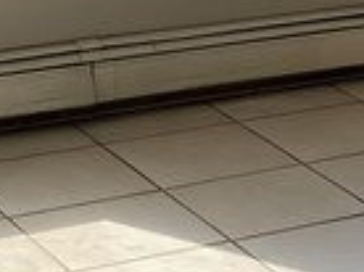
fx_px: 2026
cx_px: 535
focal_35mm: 193
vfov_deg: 7.6
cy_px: -66
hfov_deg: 10.0
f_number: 1.8
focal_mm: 4.25
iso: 32
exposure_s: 1/312
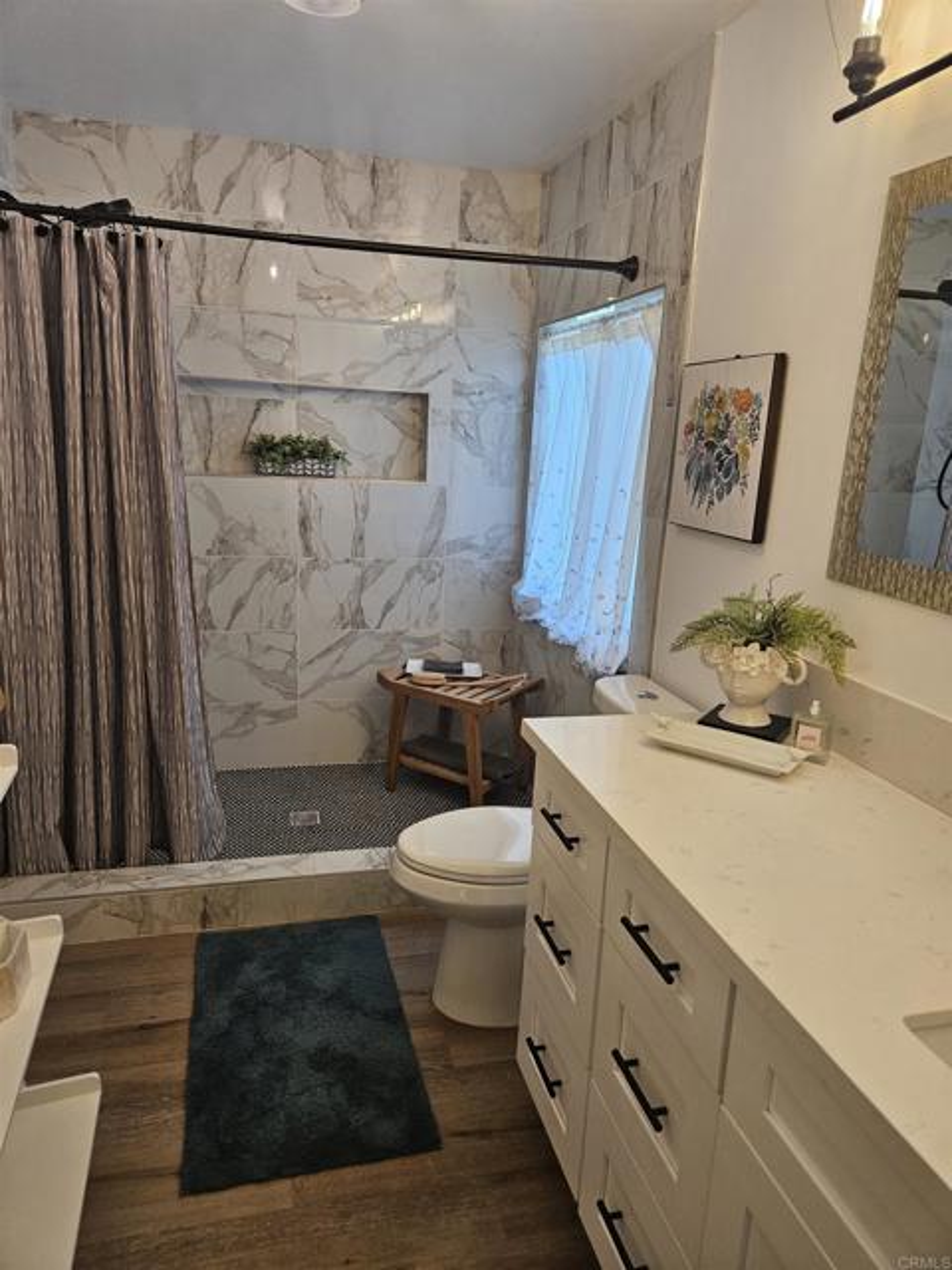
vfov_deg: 73.9
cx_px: 476
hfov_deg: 58.9
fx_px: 843
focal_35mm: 23
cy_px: 635
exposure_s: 1/120
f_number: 1.8
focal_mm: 5.4
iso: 80
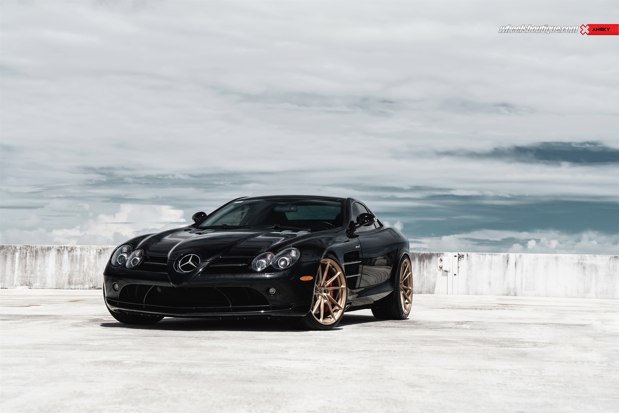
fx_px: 1204
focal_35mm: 70
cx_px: 310
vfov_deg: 19.5
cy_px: 206
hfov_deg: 28.8
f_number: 6.3
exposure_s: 1/320
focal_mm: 70
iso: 100
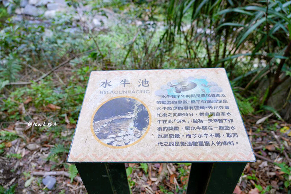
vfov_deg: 53.1
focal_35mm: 24
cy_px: 97
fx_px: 194
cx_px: 146
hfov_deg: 73.8
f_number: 4
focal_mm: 24
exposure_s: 1/30
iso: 160
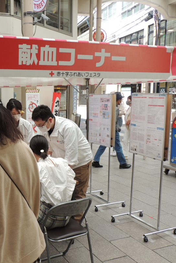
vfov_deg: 49.5
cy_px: 132
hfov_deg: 32.3
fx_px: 286
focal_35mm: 39
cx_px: 13
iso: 100
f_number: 3.1
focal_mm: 4.9
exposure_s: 1/200
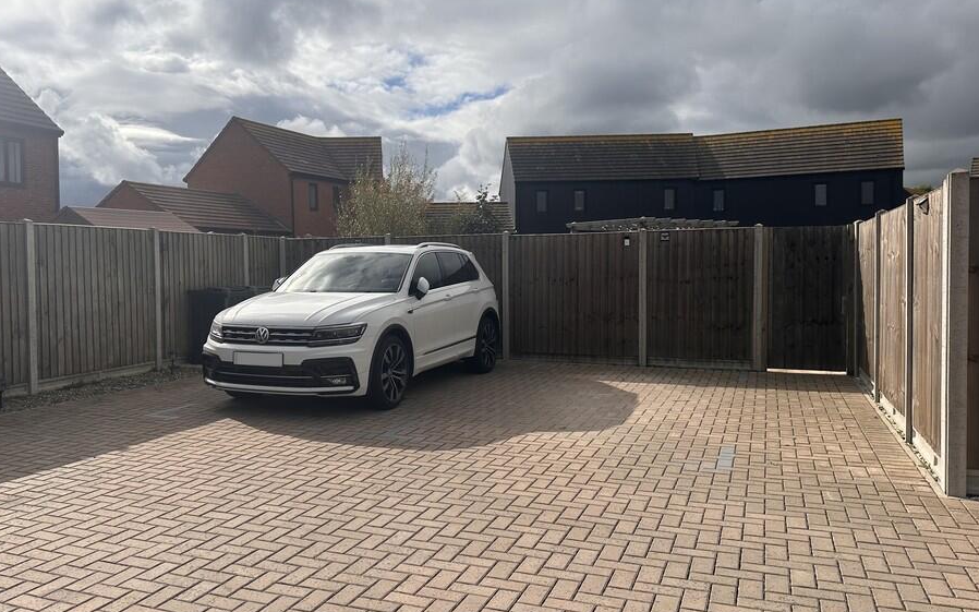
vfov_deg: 43.1
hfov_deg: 64.4
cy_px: 286
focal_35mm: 29
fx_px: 774
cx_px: 425
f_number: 1.78
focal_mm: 6.86
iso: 80
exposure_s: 1/9709
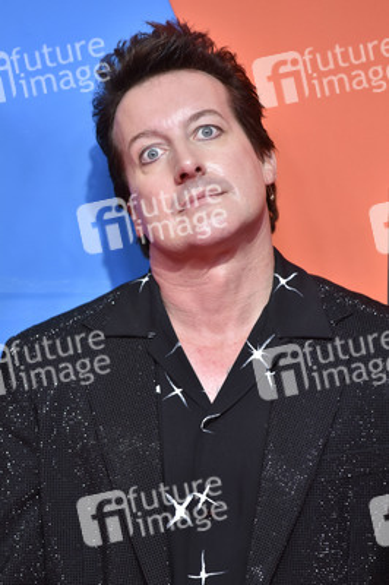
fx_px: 3247
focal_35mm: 200
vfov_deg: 10.3
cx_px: 194
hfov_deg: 6.9
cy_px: 292
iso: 2500
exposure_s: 1/320
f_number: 3.5
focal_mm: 200
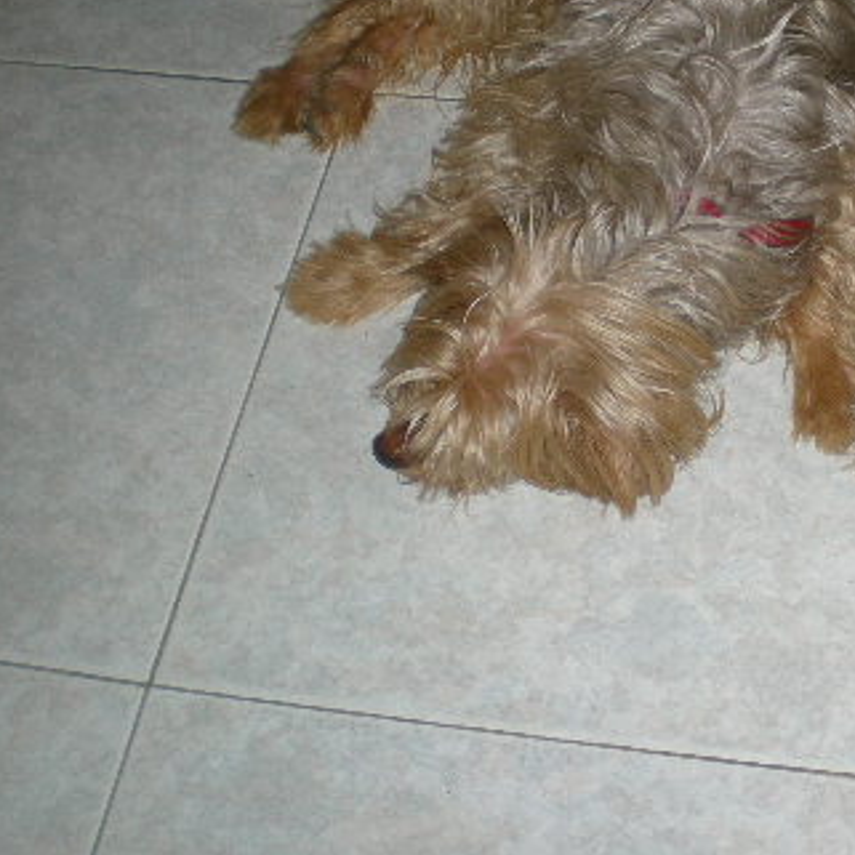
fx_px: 1872
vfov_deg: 25.5
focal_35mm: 67
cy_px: 261
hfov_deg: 25.1
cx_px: 738
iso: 50
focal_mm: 6.3
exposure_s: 1/60
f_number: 3.1
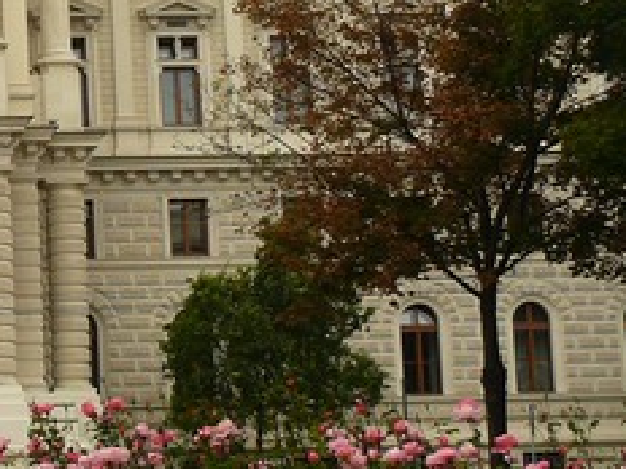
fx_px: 2044
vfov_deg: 13.1
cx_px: -353
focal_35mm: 113
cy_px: 127
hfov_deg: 15.8
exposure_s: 1/125
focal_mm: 7.4
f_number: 3.6
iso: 100
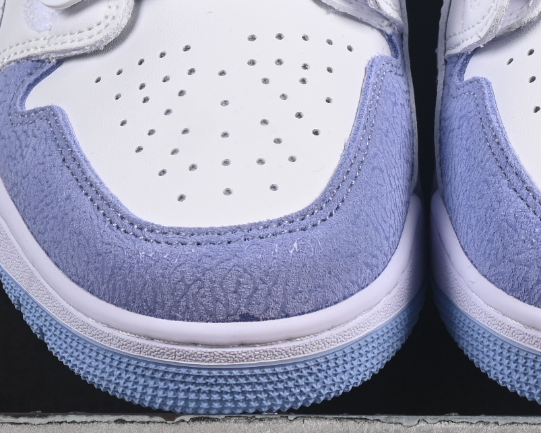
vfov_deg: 6.3
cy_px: 24
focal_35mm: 244
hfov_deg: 7.9
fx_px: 3906
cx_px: 410
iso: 160
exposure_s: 1/80
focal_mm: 50
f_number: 8
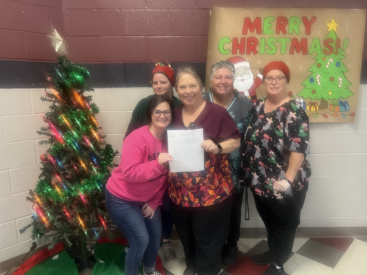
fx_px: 276
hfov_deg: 67.3
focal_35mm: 26
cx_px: 184
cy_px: 138
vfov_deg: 53.1
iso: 250
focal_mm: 5.7
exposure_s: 1/60
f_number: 1.5
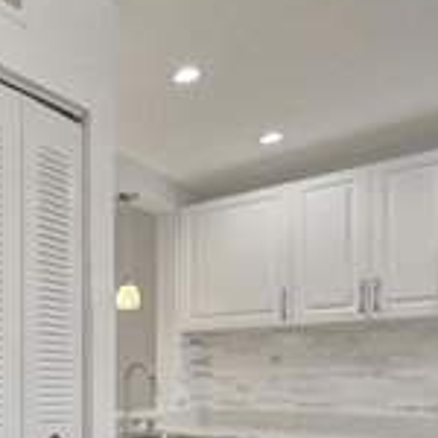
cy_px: 378
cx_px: -67
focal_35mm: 38
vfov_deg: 41.1
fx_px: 544
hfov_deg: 35.8
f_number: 4.5
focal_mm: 14
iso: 1250
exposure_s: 1/400
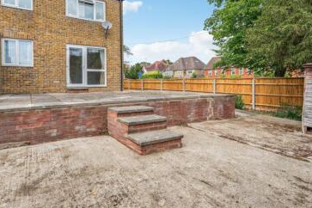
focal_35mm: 21
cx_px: 157
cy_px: 86
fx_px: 182
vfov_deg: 59.1
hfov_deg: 81.2
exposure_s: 1/1250
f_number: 5.6
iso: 640
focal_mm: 16
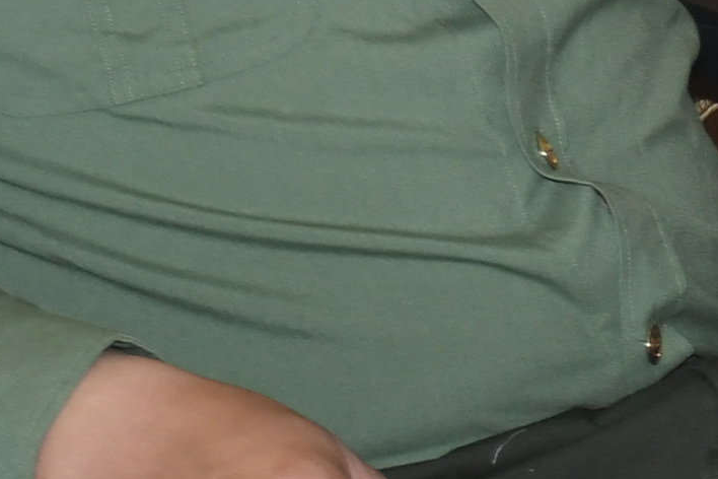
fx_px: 5644
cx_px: 1170
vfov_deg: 4.8
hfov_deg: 7.1
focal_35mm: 283
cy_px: -597
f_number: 4.5
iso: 500
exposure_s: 1/200
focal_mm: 32
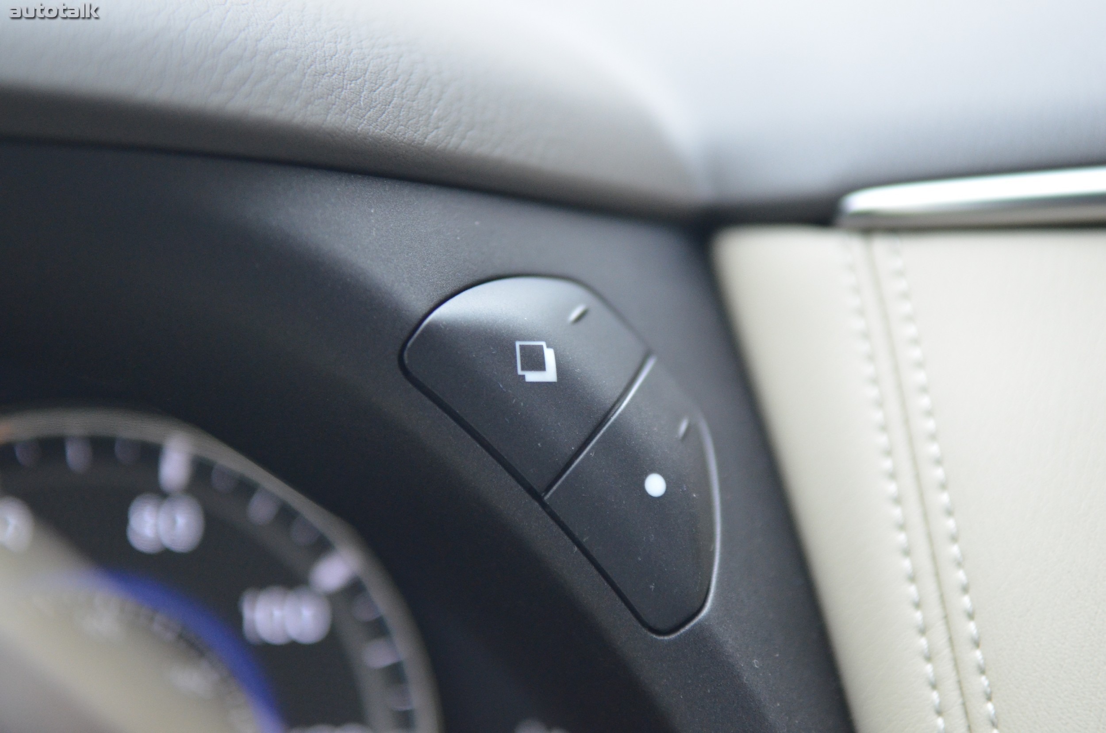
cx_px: 553
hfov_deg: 24.7
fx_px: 2529
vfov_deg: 16.5
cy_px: 366
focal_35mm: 82
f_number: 2.8
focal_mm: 55
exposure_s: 1/250
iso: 1600
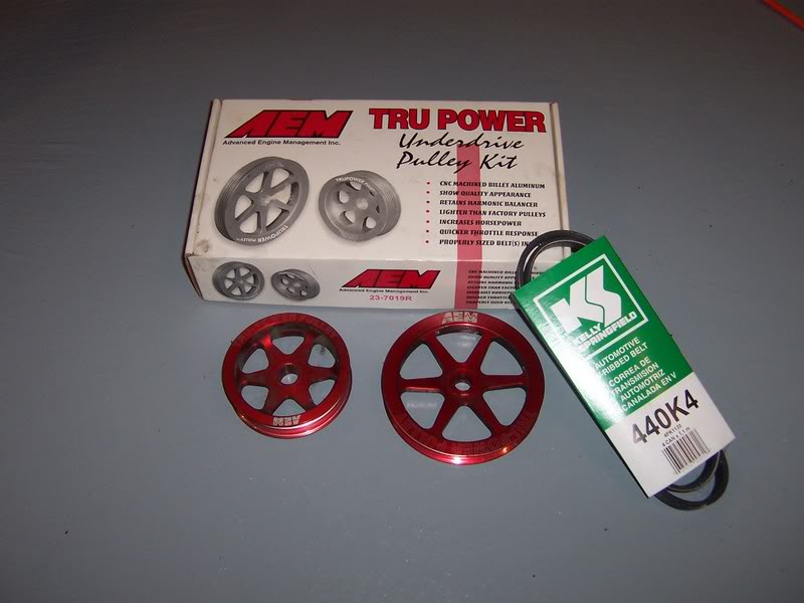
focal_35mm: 36
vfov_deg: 39.7
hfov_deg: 51.4
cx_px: 402
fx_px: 836
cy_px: 302
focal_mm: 5.6
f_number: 2.8
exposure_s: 1/60
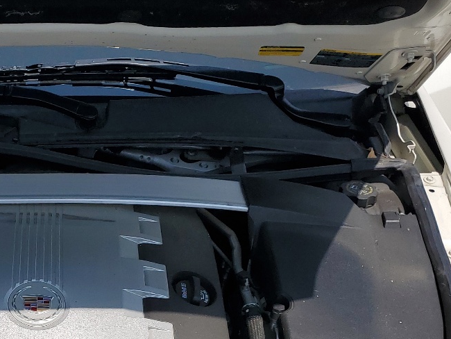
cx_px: 10
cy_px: 336
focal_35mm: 64
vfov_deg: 22.1
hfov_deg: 28.5
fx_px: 834
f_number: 1.5
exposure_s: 1/5000
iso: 50
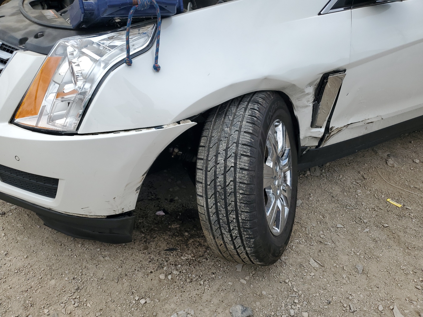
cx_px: 212
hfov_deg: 67.3
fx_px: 318
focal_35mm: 26
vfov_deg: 53.1
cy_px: 158
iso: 50
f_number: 1.5
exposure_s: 1/3333
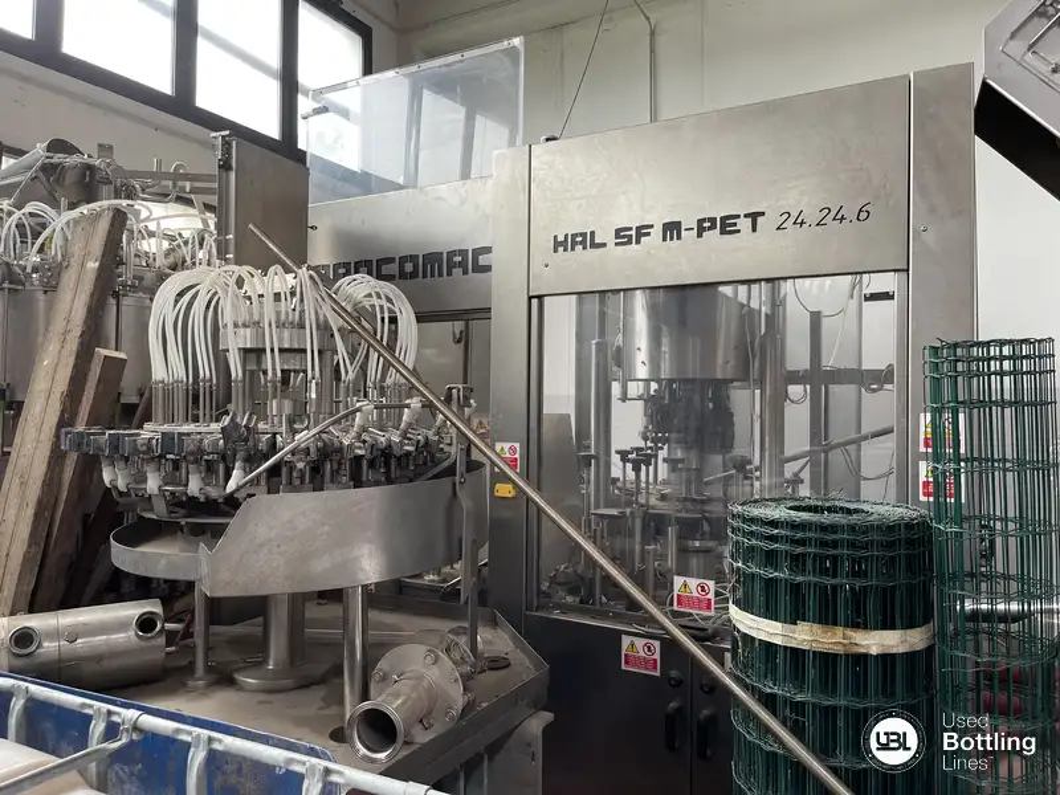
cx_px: 530
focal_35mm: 26
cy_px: 398
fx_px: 796
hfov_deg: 67.3
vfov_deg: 53.1
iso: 100
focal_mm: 5.1
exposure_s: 1/121
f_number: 1.6
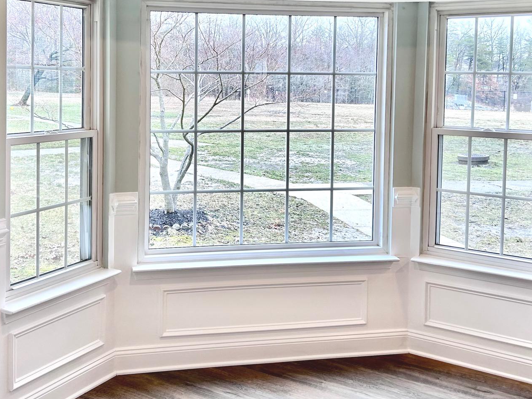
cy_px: 118
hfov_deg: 44.5
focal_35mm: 42
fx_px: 645
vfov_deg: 33.9
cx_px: 203
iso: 40
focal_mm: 5.7
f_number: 1.5
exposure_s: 1/194
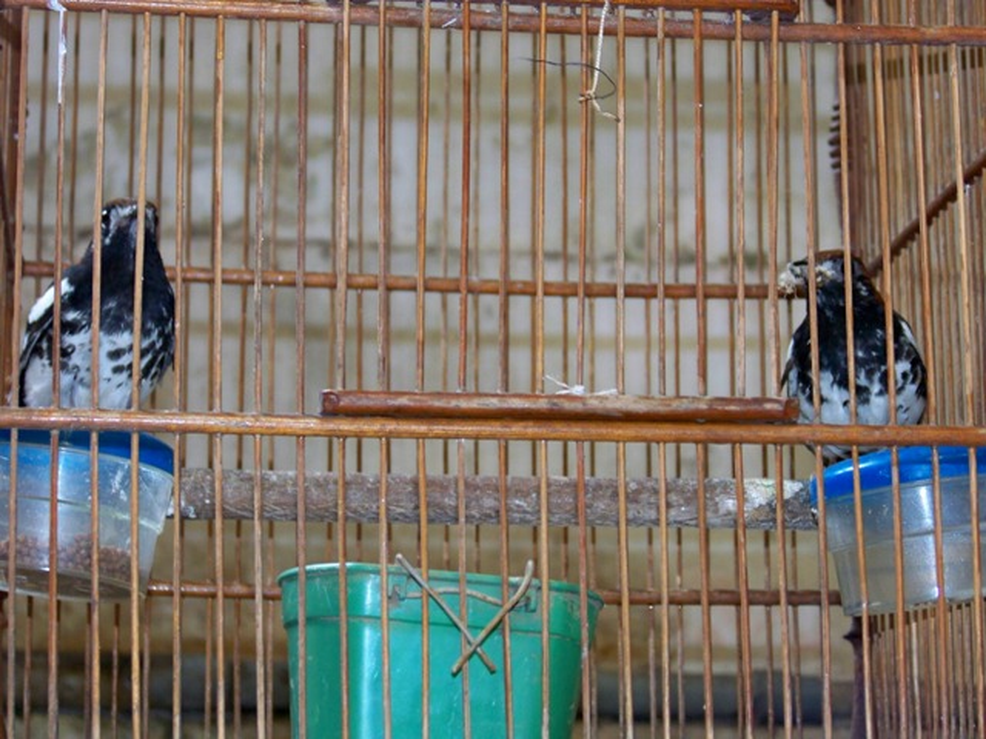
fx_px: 3105
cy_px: 370
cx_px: 493
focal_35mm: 109
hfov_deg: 18.0
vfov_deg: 13.6
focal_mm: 19.3
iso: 200
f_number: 3.2
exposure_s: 1/40
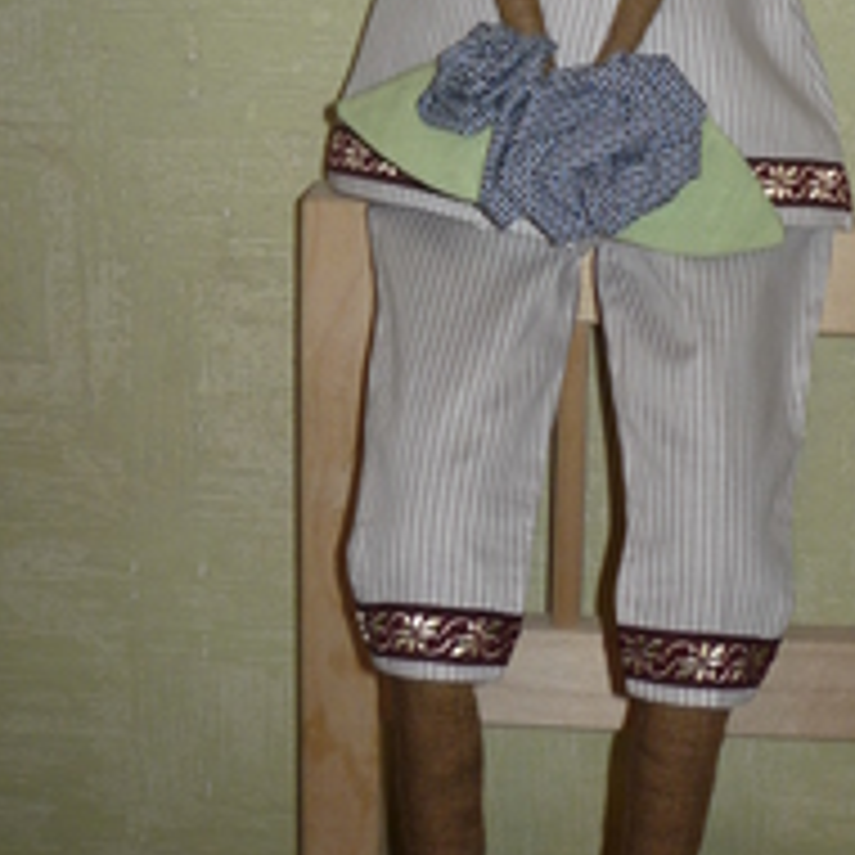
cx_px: 608
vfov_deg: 25.2
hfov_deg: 25.5
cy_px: 158
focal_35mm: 67
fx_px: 1872
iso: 100
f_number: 3.3
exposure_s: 1/30
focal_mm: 5.2
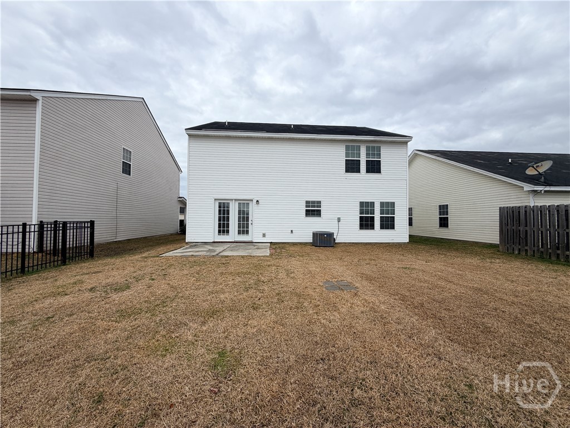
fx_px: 231
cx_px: 285
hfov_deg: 102.1
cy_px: 214
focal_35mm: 14
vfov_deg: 85.7
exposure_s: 1/770
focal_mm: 2.22
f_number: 2.2
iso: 20
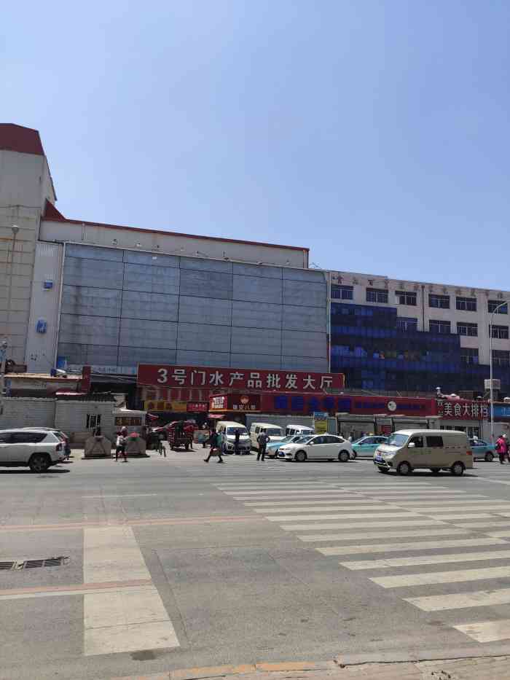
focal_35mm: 26
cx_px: 255
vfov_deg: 67.3
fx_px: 511
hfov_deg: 53.1
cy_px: 340
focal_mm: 4.77
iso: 112
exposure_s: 1/2500
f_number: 1.75
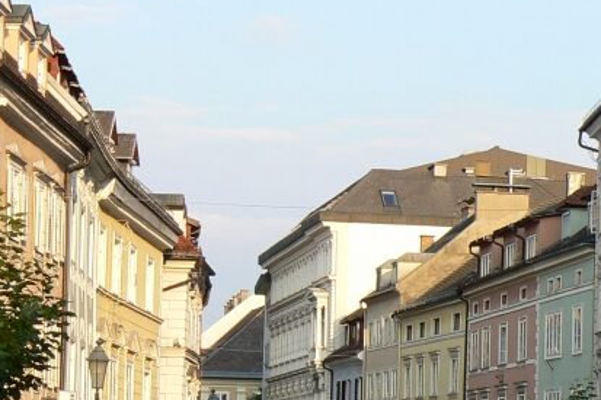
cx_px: 325
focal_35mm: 139
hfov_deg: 14.8
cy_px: 375
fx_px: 2319
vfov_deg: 9.8
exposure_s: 1/160
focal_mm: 9.5
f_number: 5.6
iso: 80
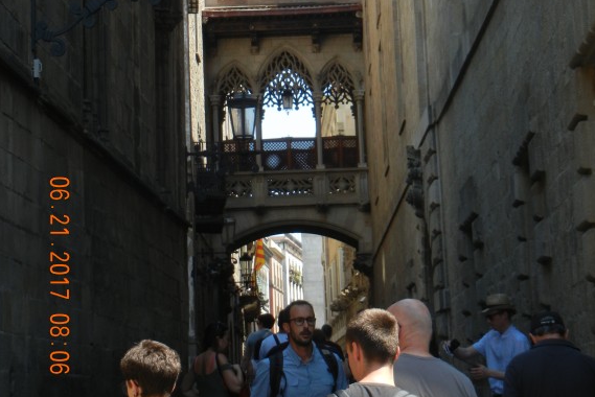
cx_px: 298
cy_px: 22
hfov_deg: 18.9
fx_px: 1786
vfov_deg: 12.6
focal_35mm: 108
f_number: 4.3
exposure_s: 1/332
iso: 160
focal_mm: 13.9
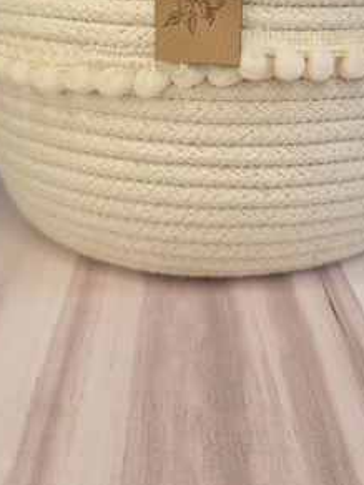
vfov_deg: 42.9
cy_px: 102
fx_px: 589
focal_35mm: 42
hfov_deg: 34.2
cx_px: 229
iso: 100
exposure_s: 1/100
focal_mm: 6.3
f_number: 1.7
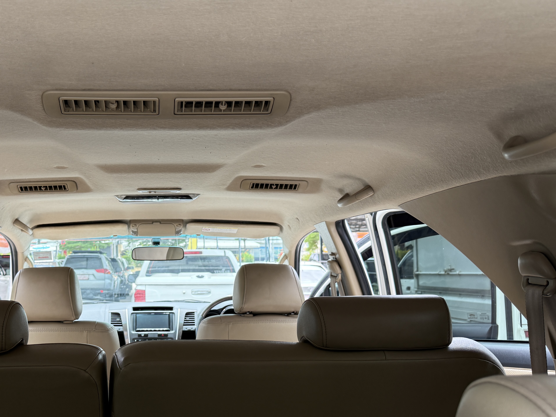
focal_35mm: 36
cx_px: 164
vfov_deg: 39.4
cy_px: 256
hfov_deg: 50.0
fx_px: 578
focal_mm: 6.76
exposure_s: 1/350
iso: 100
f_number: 1.78
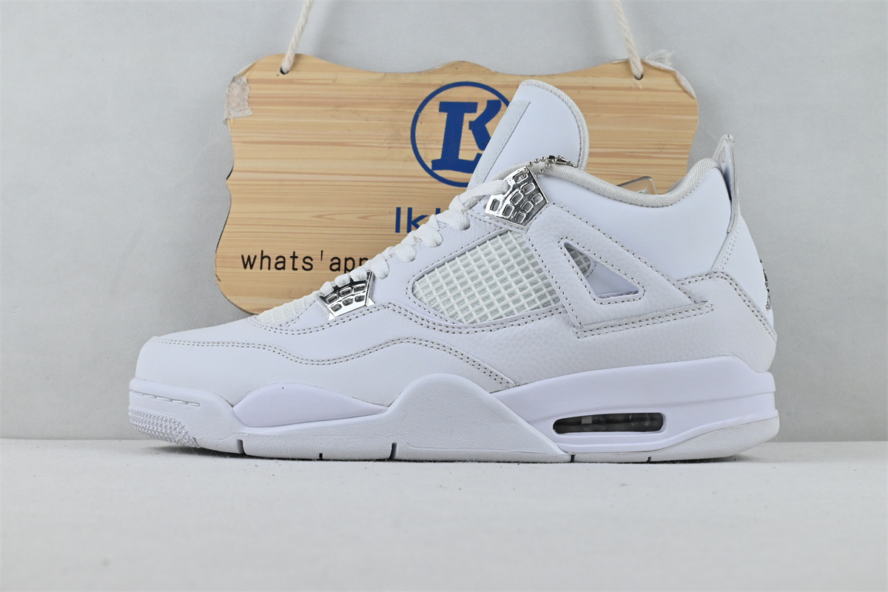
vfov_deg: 31.9
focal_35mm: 42
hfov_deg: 46.4
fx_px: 1036
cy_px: 296
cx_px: 444
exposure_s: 1/200
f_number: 10
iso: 1000
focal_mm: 28
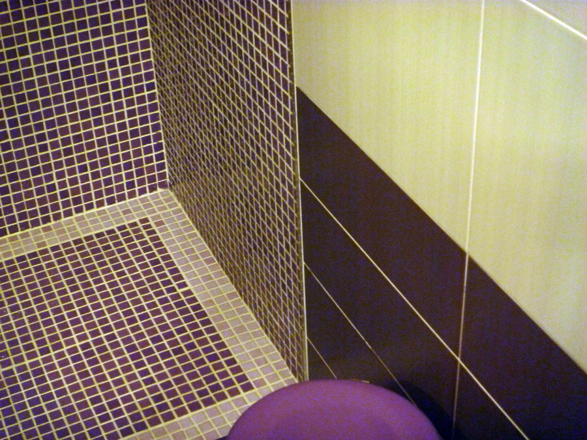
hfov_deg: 31.2
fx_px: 1051
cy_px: 220
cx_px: 294
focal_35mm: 62
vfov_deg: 23.7
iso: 400
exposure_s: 1/8
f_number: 3.9
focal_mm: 11
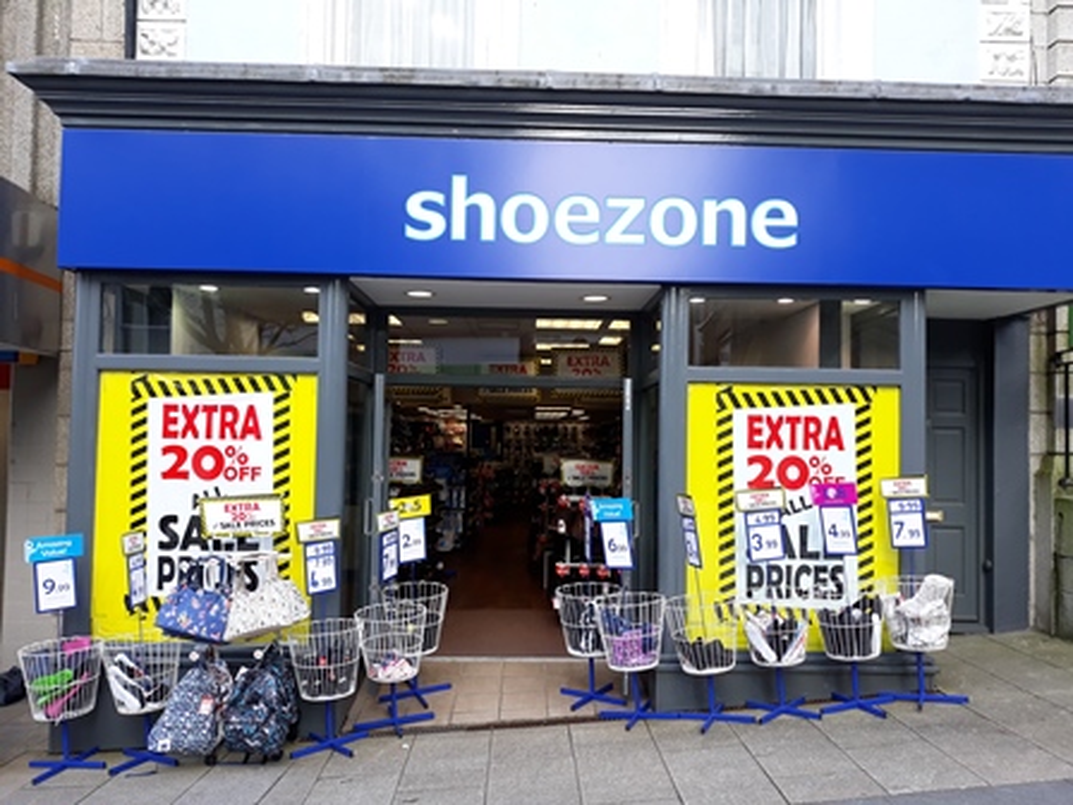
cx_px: 536
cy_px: 402
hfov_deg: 65.3
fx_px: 837
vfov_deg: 51.4
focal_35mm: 27
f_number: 1.7
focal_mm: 3.71
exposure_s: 1/208
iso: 40
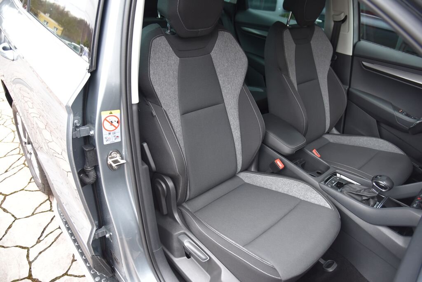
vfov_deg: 53.2
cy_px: 141
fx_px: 281
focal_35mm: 24
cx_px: 211
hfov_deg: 73.7
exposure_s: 1/50
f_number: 4
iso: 500
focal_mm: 24
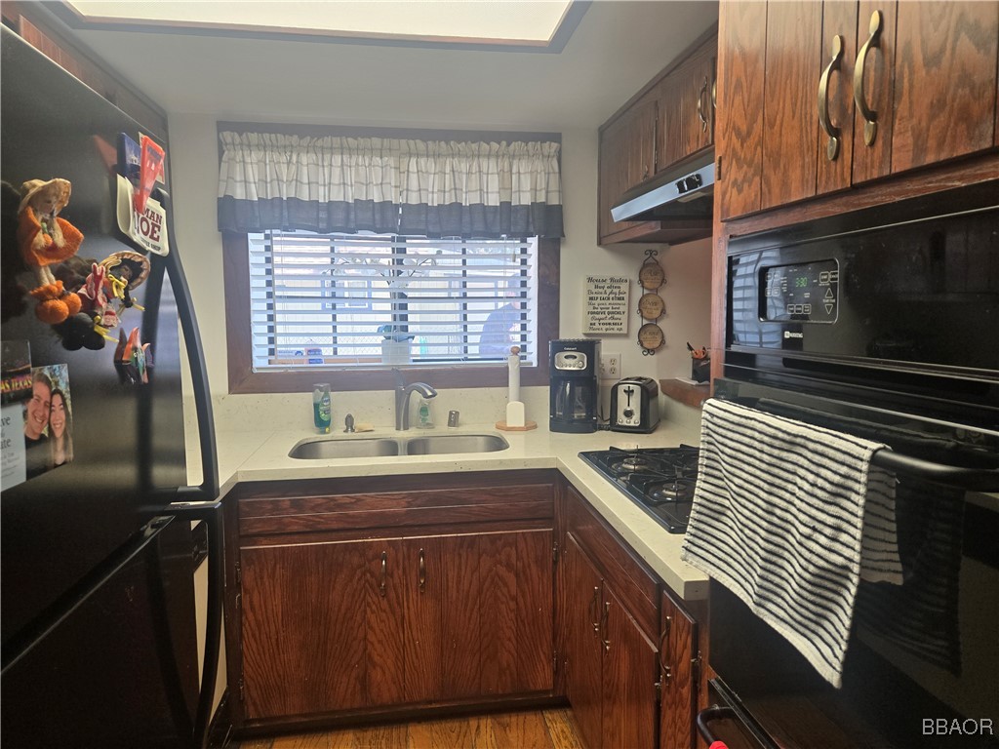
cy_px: 374
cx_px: 500
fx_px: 664
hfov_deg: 73.9
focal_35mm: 23
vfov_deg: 58.9
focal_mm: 5.4
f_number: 1.8
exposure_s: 1/120
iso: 125
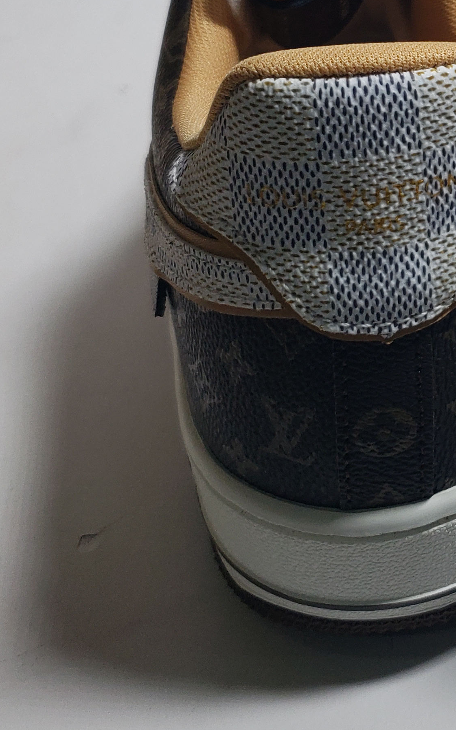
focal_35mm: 62
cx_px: 579
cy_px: 203
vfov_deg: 32.5
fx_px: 1233
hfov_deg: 19.5
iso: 50
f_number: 1.5
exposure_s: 1/450
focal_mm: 4.3
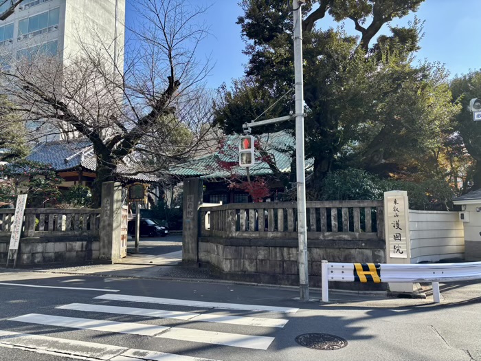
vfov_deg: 53.1
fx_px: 361
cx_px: 240
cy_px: 180
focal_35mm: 26
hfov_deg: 67.3
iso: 50
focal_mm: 5.96
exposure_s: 1/887
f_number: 1.6
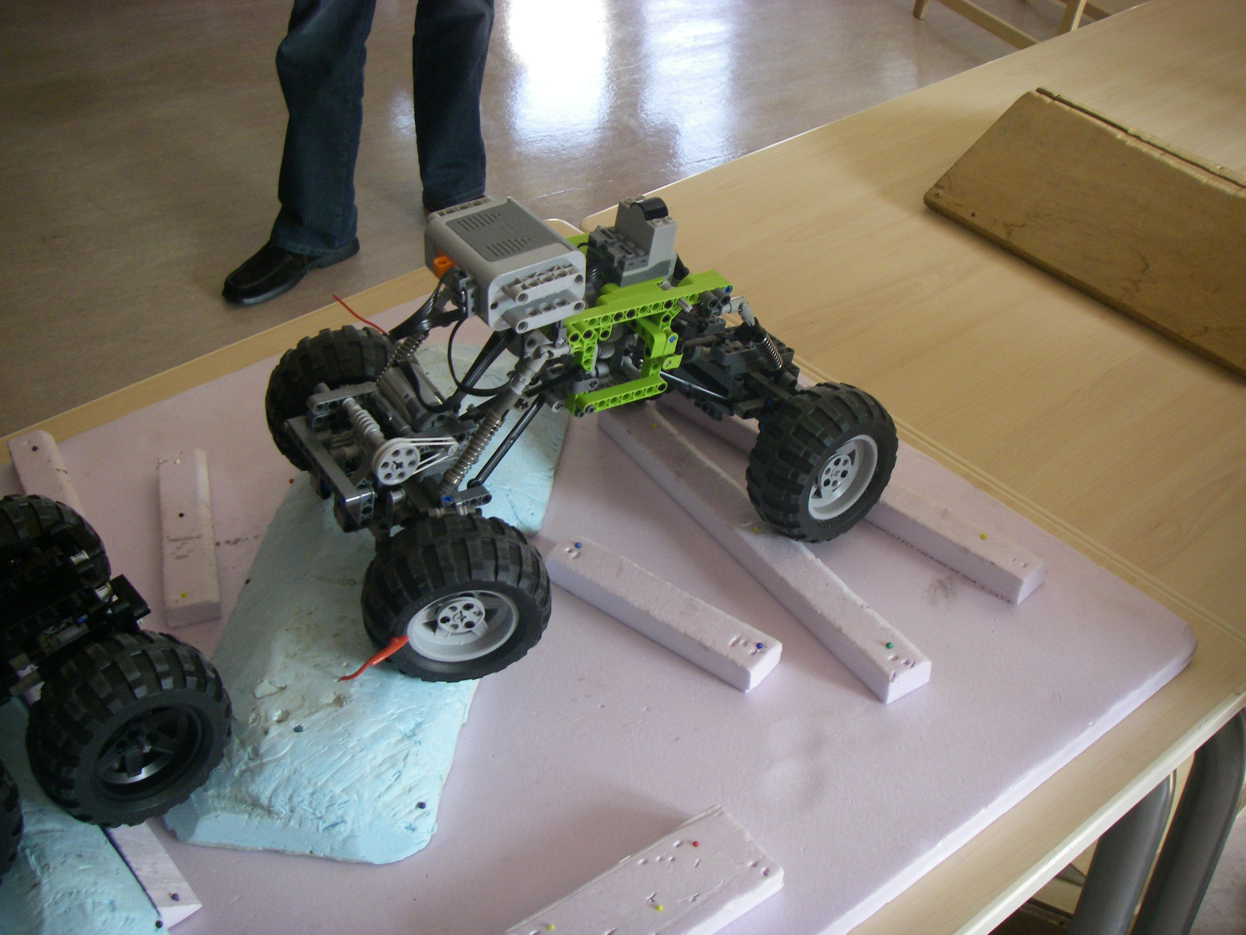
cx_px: 623
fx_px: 1368
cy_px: 468
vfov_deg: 37.7
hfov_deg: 49.0
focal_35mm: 38
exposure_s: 1/50
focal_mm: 6.3
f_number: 3.3
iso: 160
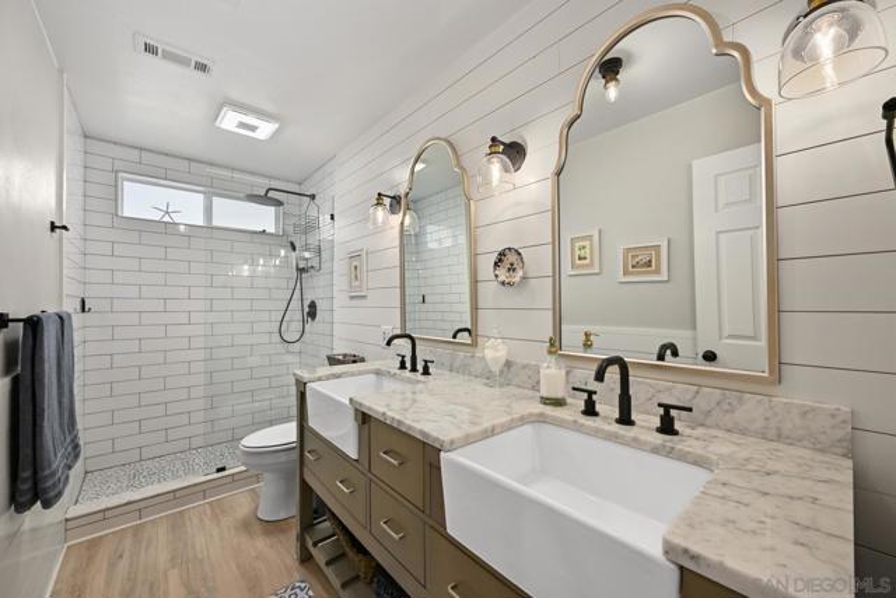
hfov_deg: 104.2
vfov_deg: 81.2
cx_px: 448
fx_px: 349
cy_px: 299
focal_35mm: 14
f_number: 8
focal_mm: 14
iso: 320
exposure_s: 1/6
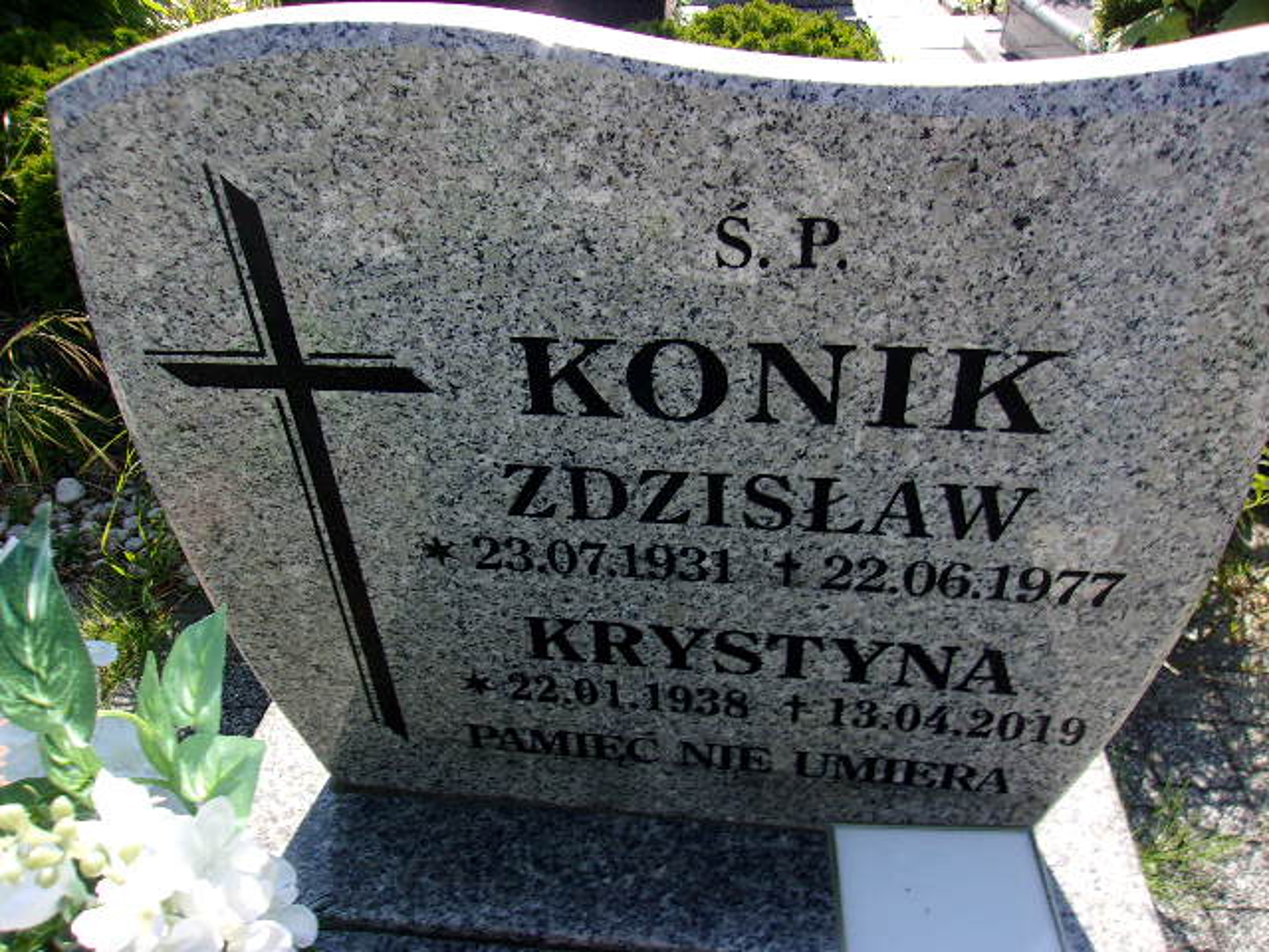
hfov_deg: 65.3
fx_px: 990
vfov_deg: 51.4
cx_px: 634
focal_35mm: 27
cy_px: 476
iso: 80
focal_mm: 4.9
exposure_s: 1/34
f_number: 10.4
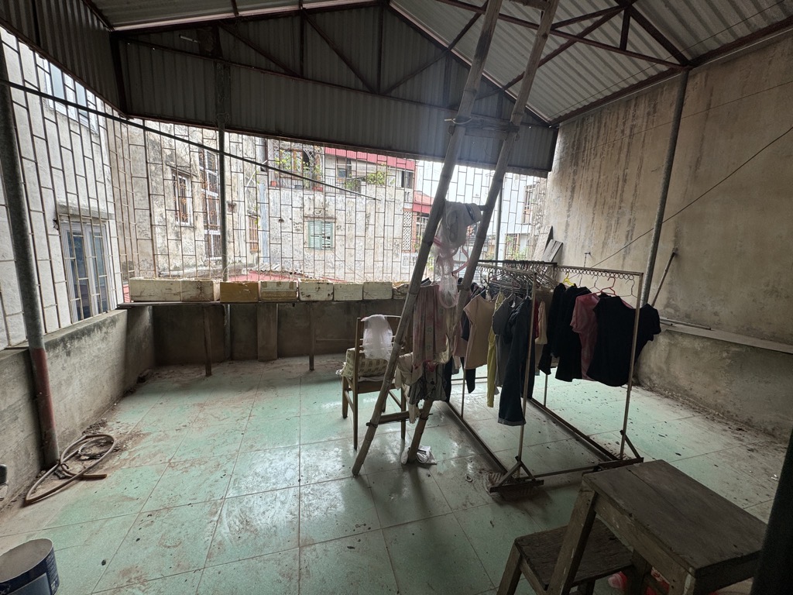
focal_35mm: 14
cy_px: 298
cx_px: 396
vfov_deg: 85.7
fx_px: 321
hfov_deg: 102.1
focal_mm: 2.22
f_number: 2.2
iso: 40
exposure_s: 1/102
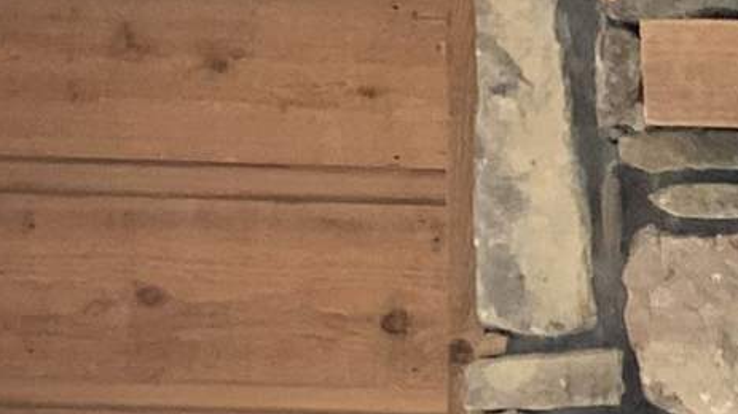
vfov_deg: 6.4
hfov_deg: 10.3
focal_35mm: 188
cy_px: 570
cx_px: 1616
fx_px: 3677
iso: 100
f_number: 1.8
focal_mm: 4.25
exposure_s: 1/60
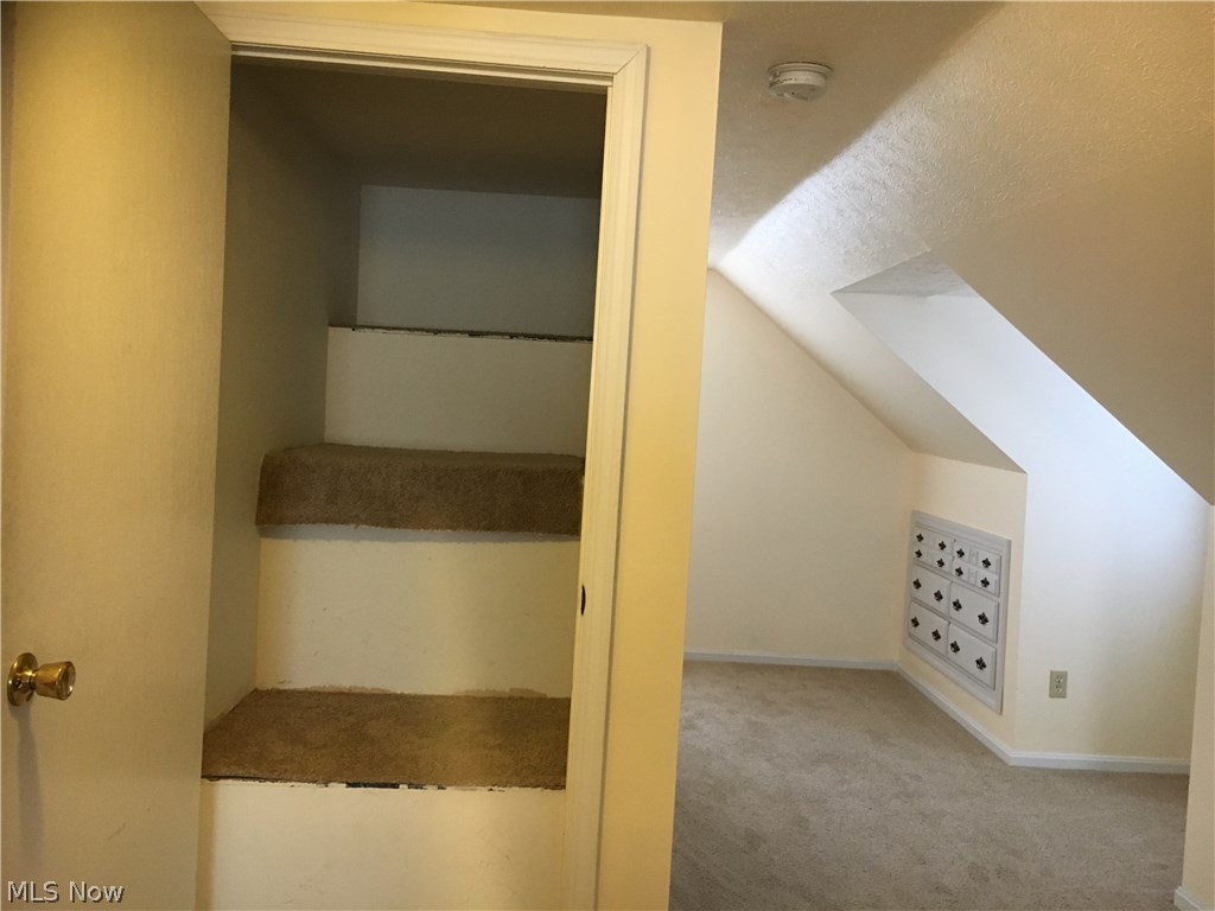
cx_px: 608
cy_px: 456
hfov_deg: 61.7
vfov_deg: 48.2
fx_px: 1018
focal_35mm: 29
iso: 160
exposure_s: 1/30
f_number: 2.2
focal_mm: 4.15
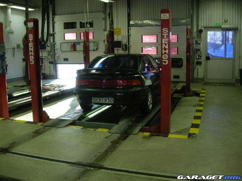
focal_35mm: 38
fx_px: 266
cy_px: 90
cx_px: 121
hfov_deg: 49.0
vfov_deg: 37.7
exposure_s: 1/60.4
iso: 79
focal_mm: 7.8
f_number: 2.8
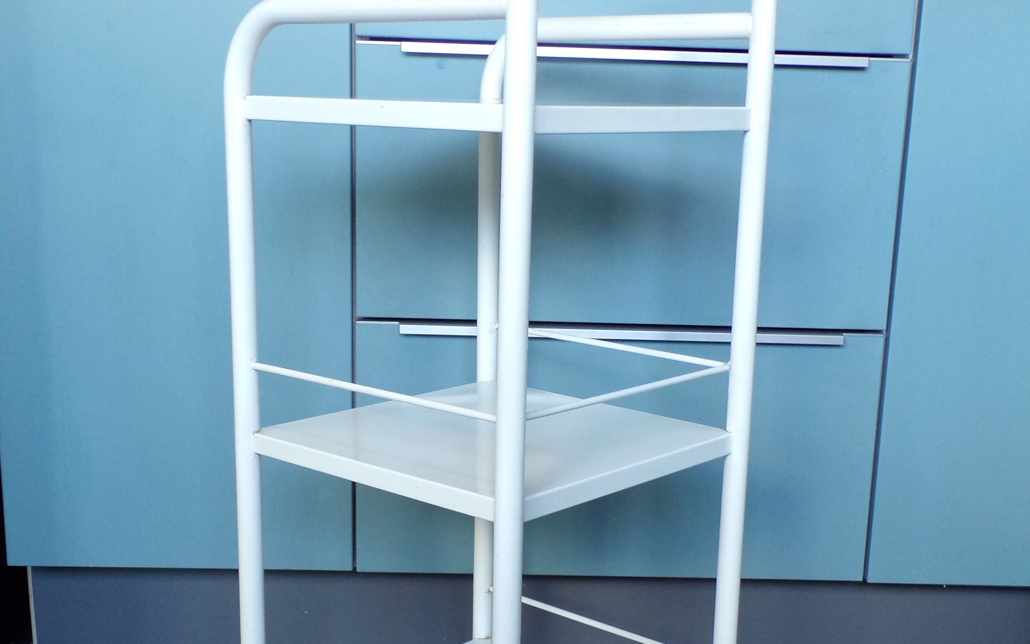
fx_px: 1291
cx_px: 523
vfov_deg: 27.9
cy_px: 410
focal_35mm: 46
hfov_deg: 43.5
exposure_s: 1/25
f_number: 3.2
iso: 200
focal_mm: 5.8
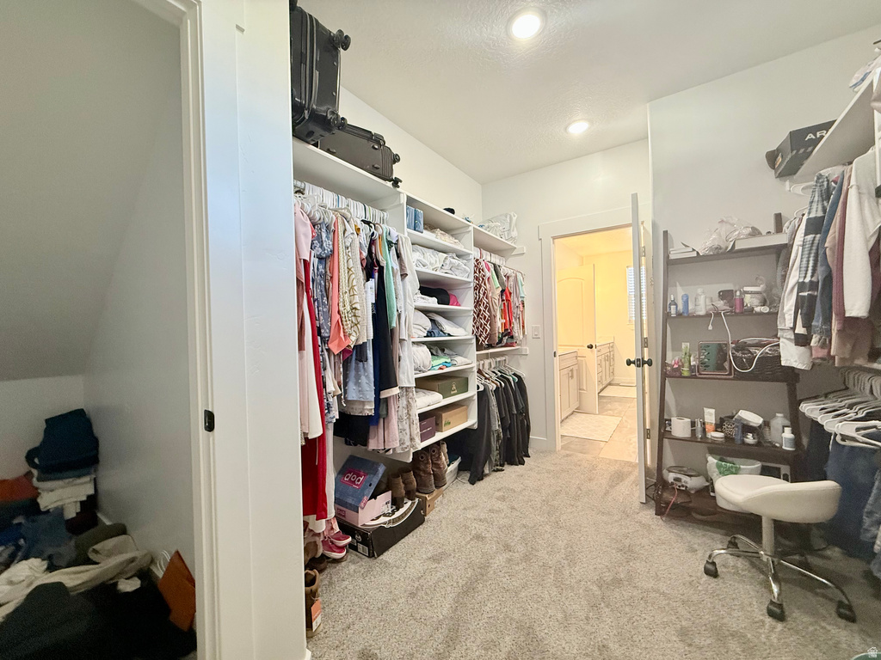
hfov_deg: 102.1
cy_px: 330
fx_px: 356
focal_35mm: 14
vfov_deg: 85.7
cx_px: 440
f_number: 2.2
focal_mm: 2.22
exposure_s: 1/120
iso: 200
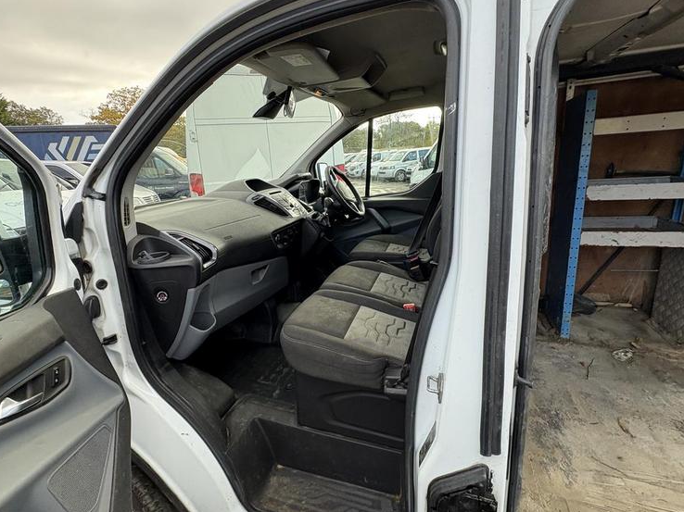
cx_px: 329
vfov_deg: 74.7
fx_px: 336
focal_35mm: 17
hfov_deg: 91.0
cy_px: 249
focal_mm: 2.22
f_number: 2.2
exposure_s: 1/99
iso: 40
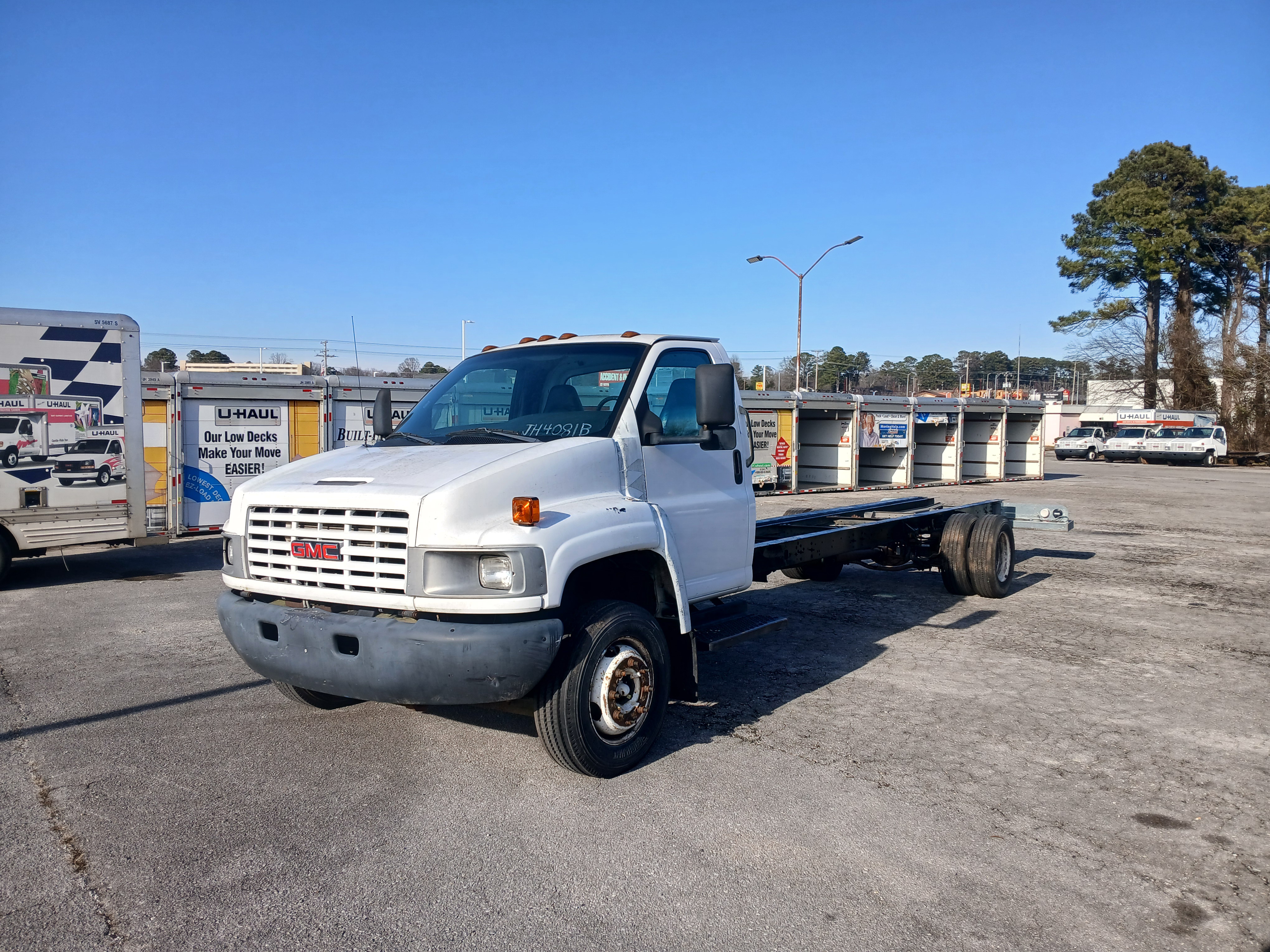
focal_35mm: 26
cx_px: 635
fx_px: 954
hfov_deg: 67.3
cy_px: 476
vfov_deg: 53.1
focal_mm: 3.98
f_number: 1.8
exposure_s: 1/558
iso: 20
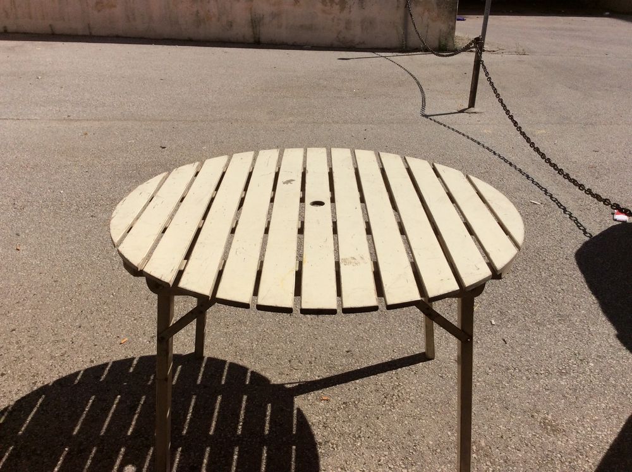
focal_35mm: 32
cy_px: 236
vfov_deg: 44.1
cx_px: 316
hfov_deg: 56.9
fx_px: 583
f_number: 2.4
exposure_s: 1/4785
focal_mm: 3.3
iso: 32
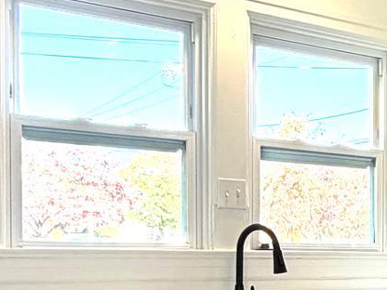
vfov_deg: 20.8
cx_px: 421
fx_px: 771
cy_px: 264
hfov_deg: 26.1
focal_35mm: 69
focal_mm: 2.22
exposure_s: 1/120
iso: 160
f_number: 2.2
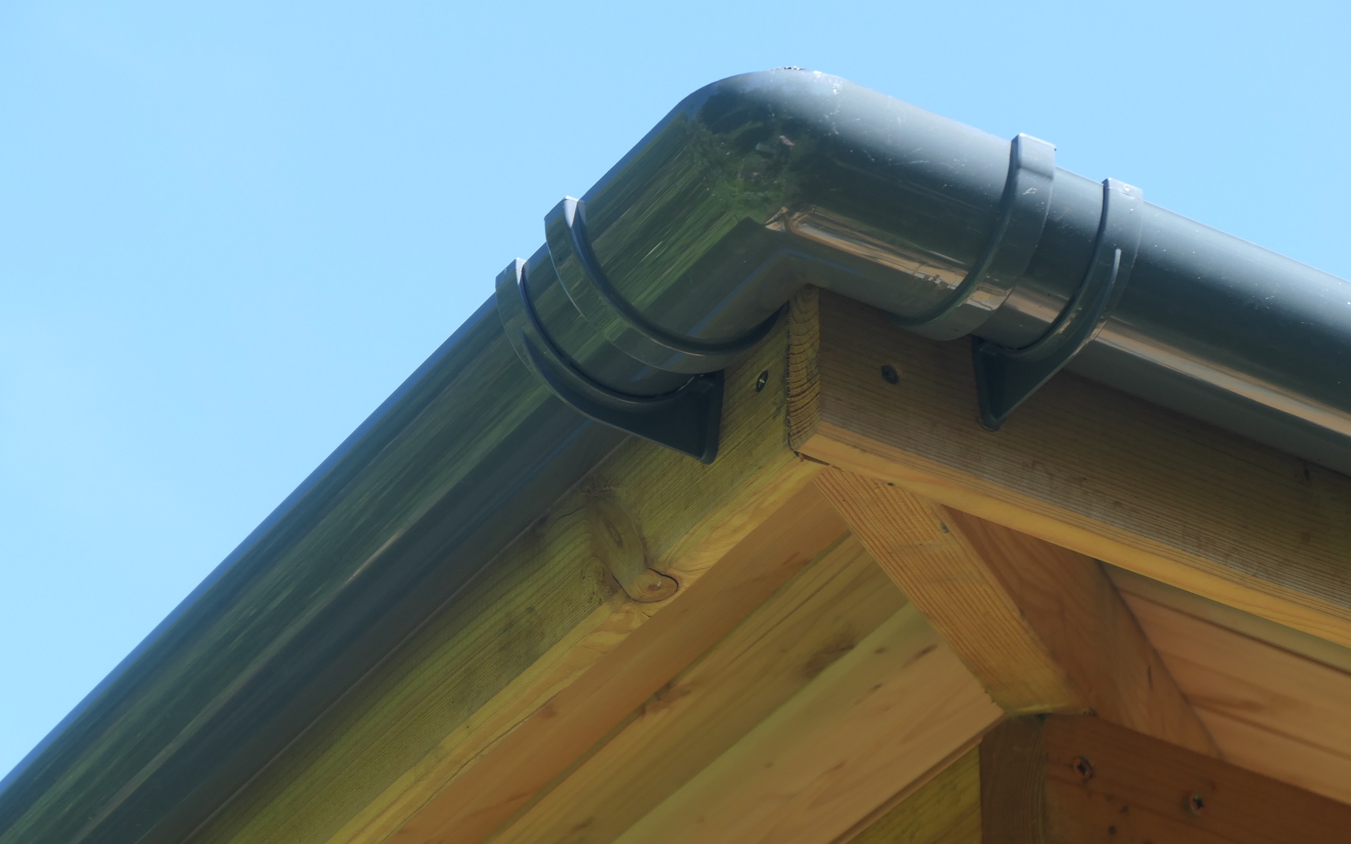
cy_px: 426
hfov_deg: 17.2
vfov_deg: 10.8
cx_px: 674
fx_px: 4455
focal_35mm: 121
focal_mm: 43.1
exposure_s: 1/200
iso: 200
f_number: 5.5
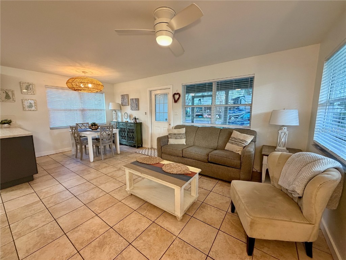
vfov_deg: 85.7
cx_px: 173
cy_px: 130
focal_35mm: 14
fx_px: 140
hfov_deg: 102.1
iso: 250
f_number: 2.2
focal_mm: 2.22
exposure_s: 1/60
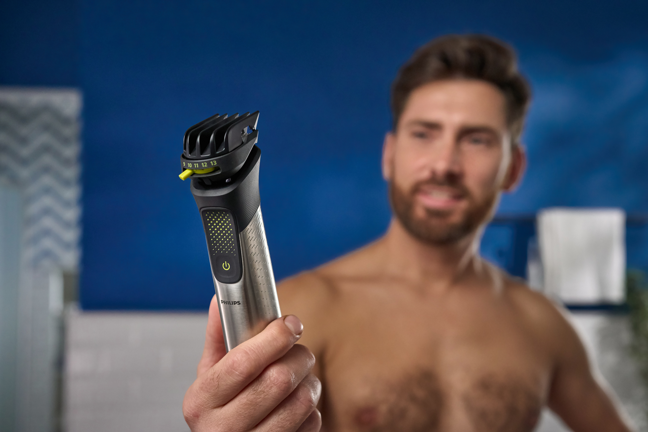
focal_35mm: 35
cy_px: 216
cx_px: 324
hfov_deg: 54.4
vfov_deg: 37.9
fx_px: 630
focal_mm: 35
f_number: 4
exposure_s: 1/200
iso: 3200
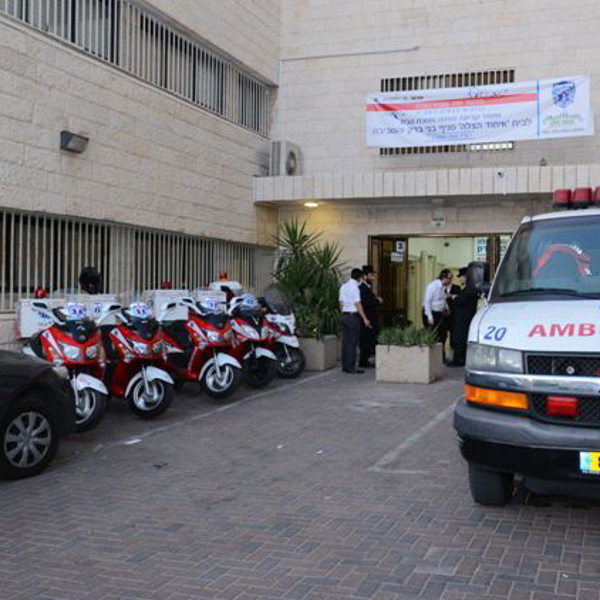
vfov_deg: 41.9
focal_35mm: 40
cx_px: 381
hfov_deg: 41.5
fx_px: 784
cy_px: 301
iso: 1000
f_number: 5
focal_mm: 31
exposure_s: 1/100
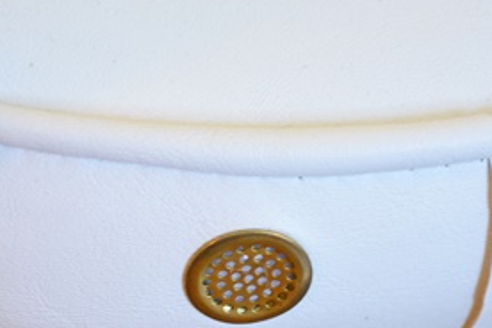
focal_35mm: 179
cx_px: 185
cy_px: 248
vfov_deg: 7.7
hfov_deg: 11.5
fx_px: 2447
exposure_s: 1/30
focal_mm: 55
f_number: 5.6
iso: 900
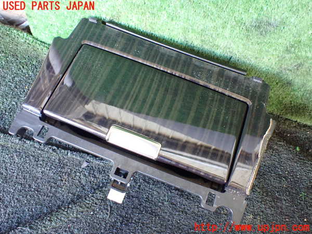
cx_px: 156
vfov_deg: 46.8
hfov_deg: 60.0
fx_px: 270
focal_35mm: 30
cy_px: 117
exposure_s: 1/40
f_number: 2.3
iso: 800
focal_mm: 5.4
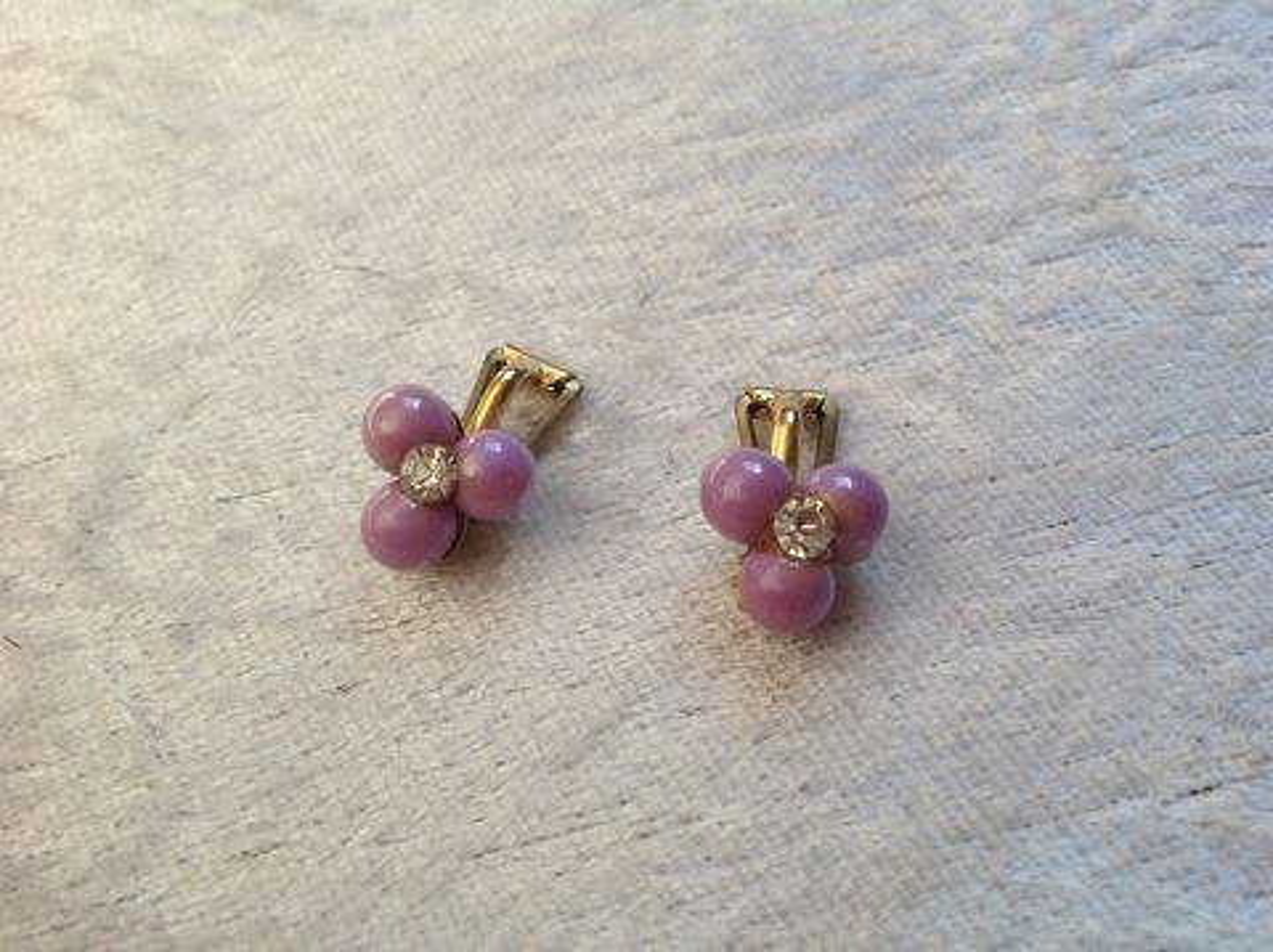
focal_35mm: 35
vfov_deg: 40.6
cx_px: 636
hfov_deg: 52.7
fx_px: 1286
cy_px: 476
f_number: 2.4
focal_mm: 4.28
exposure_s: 1/227
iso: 50
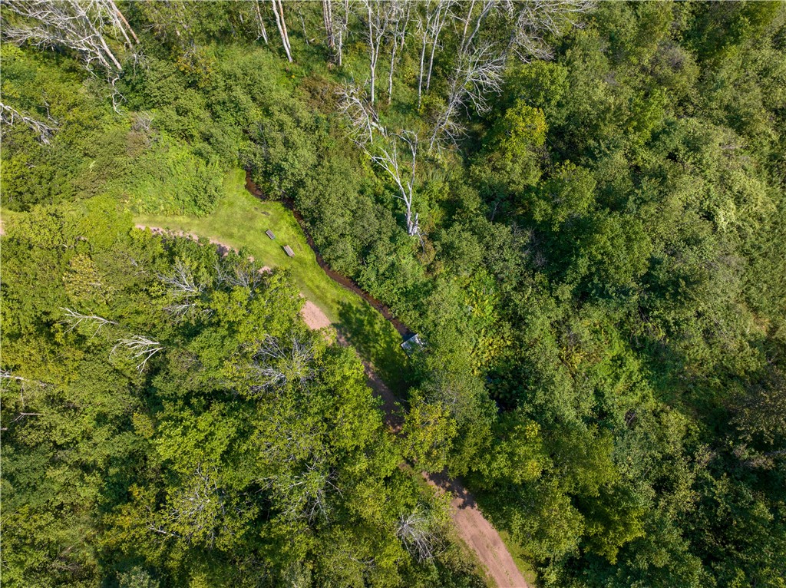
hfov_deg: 71.6
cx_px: 393
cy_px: 294
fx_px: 544
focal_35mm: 24
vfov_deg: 56.7
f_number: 2.8
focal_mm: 12.29
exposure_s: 1/1000
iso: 100
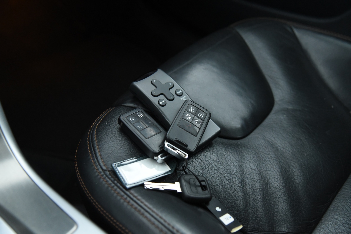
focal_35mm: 40
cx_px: 176
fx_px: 390
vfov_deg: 33.4
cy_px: 117
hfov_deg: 48.4
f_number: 4
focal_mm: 40
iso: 4000
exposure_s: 1/20
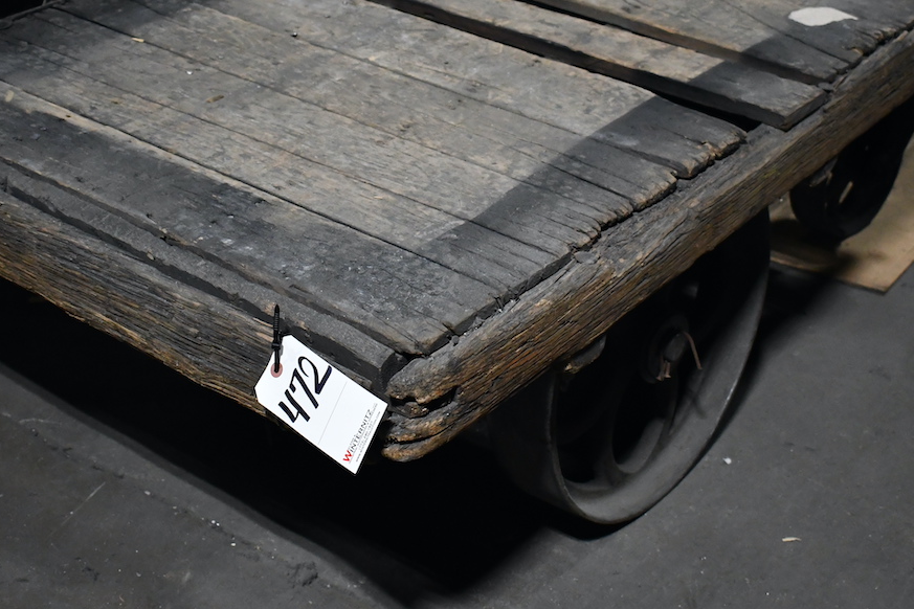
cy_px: 204
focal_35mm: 66
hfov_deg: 30.5
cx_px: 462
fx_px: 1676
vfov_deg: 20.5
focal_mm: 30
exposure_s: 1/125
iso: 3200
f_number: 4.2
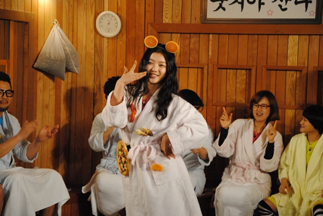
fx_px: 1078
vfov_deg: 11.5
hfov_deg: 17.0
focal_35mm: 120
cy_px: 108
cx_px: 162
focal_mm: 80
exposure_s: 1/80
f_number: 5.3
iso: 1600
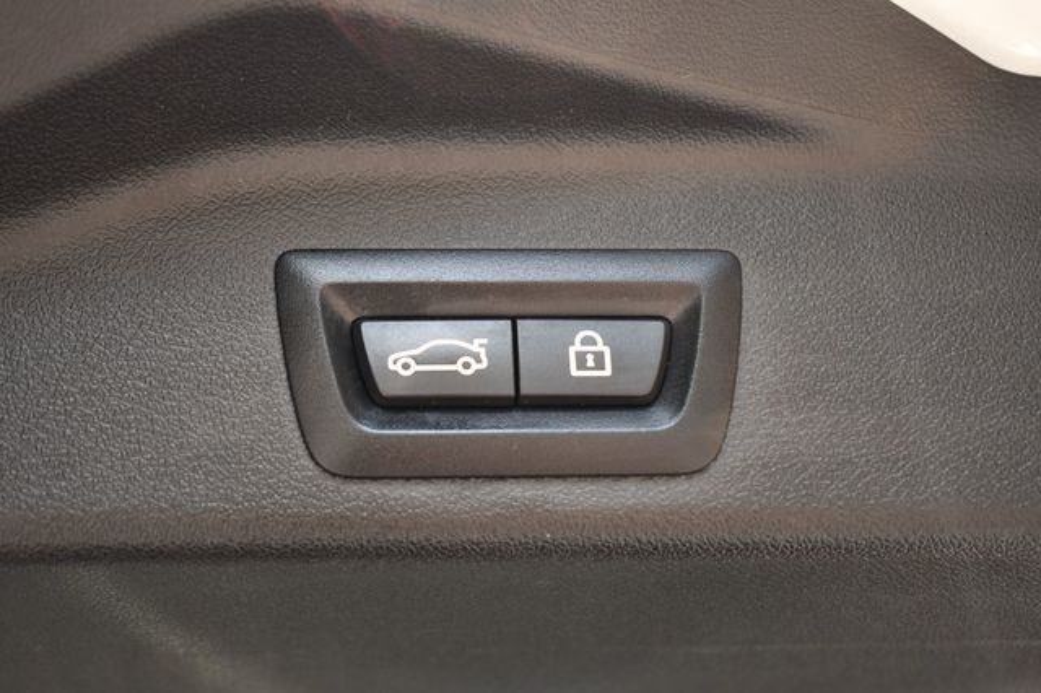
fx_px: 1734
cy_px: 346
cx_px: 520
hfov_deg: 33.4
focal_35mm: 60
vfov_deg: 22.6
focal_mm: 40
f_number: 4.8
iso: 560
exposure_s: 1/250
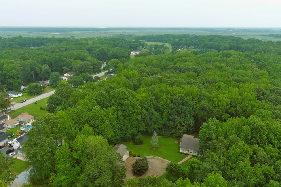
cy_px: 94
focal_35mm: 29
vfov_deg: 44.9
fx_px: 226
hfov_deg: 63.7
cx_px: 140
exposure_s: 1/640
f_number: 2.8
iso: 100
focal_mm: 10.57
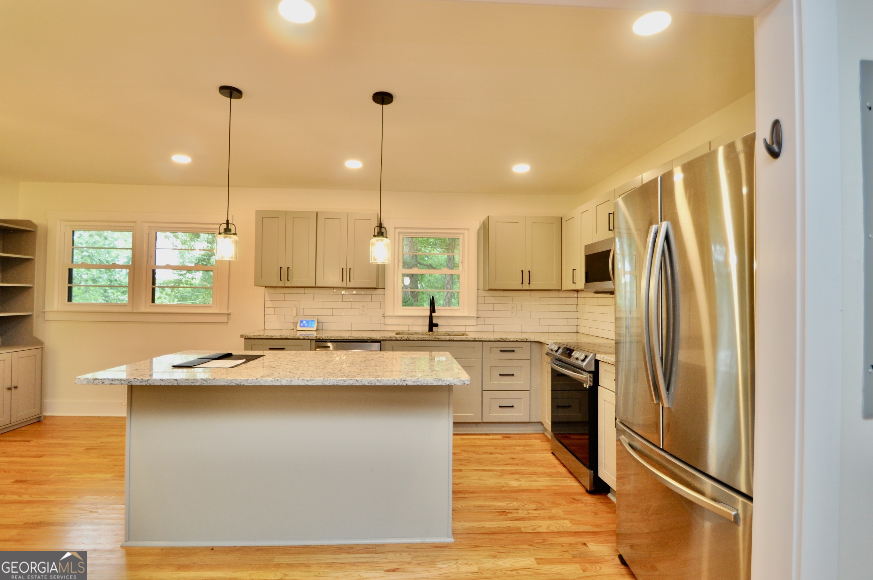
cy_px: 290
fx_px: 363
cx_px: 436
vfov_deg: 77.2
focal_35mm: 15
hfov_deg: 100.5
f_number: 4
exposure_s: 1/60
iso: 400
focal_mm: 10
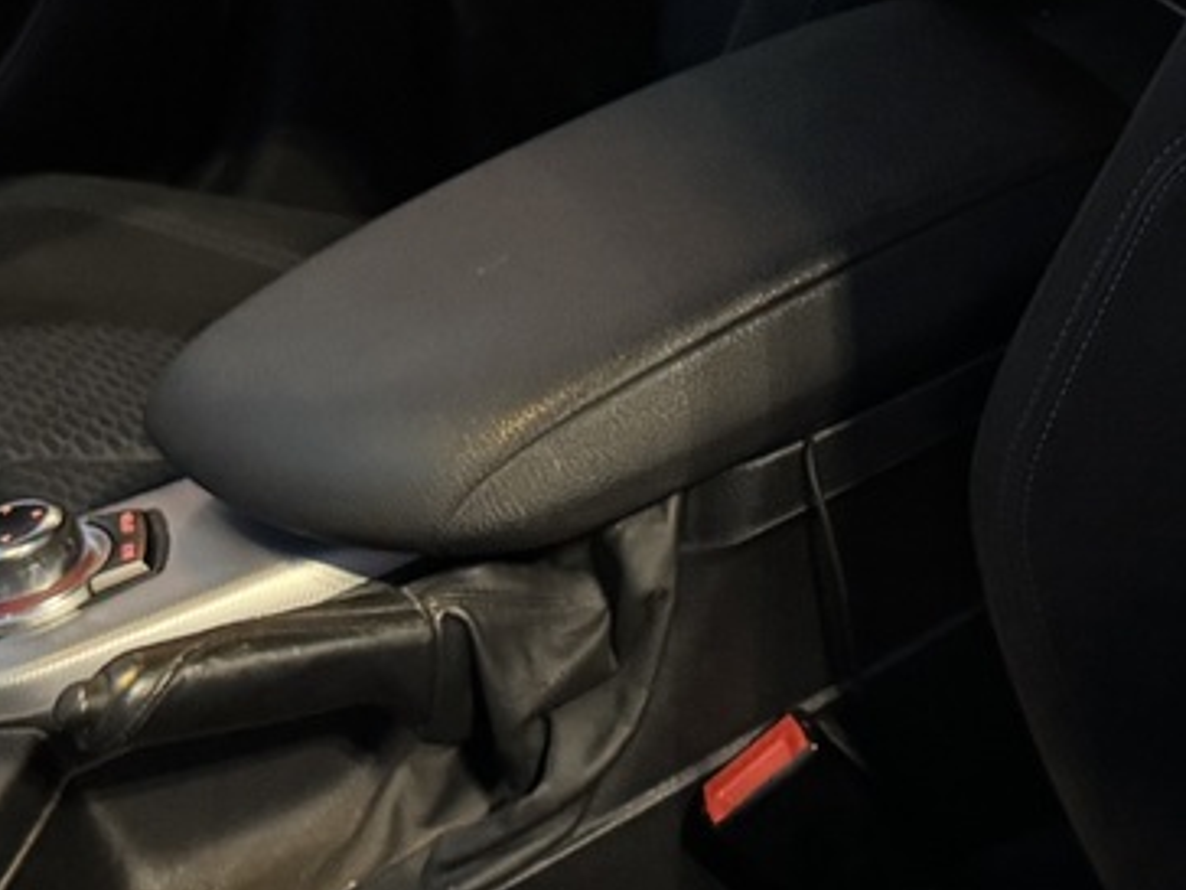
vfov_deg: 15.6
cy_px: 486
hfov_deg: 19.9
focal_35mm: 95
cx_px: 1241
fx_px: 3255
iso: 1000
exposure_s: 1/25
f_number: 1.78
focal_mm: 6.76
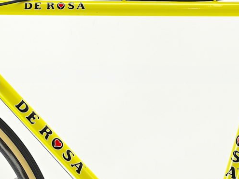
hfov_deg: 7.6
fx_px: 1802
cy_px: 162
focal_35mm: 261
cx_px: 146
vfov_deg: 5.7
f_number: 8
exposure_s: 1/30
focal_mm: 70
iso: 200
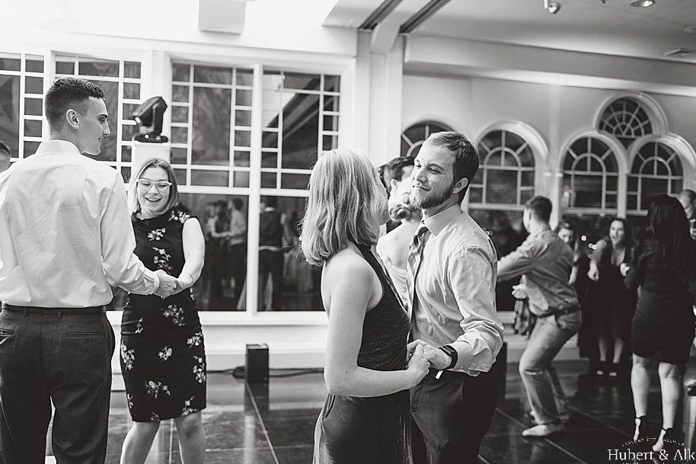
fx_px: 696
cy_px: 237
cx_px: 350
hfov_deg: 53.1
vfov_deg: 36.9
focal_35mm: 36
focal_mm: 35
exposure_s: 1/80
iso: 640
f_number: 2.2
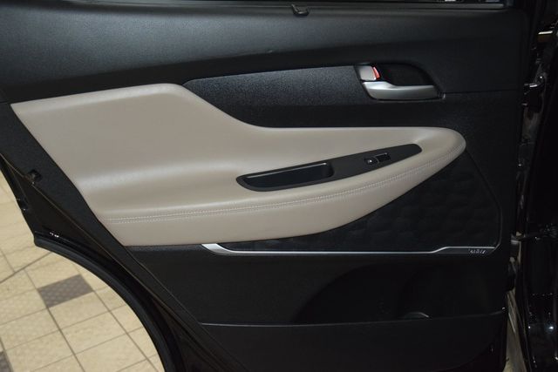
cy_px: 186
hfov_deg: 51.3
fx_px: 581
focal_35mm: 38
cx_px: 279
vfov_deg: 35.5
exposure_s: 1/125
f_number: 3.8
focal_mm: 25
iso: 2200
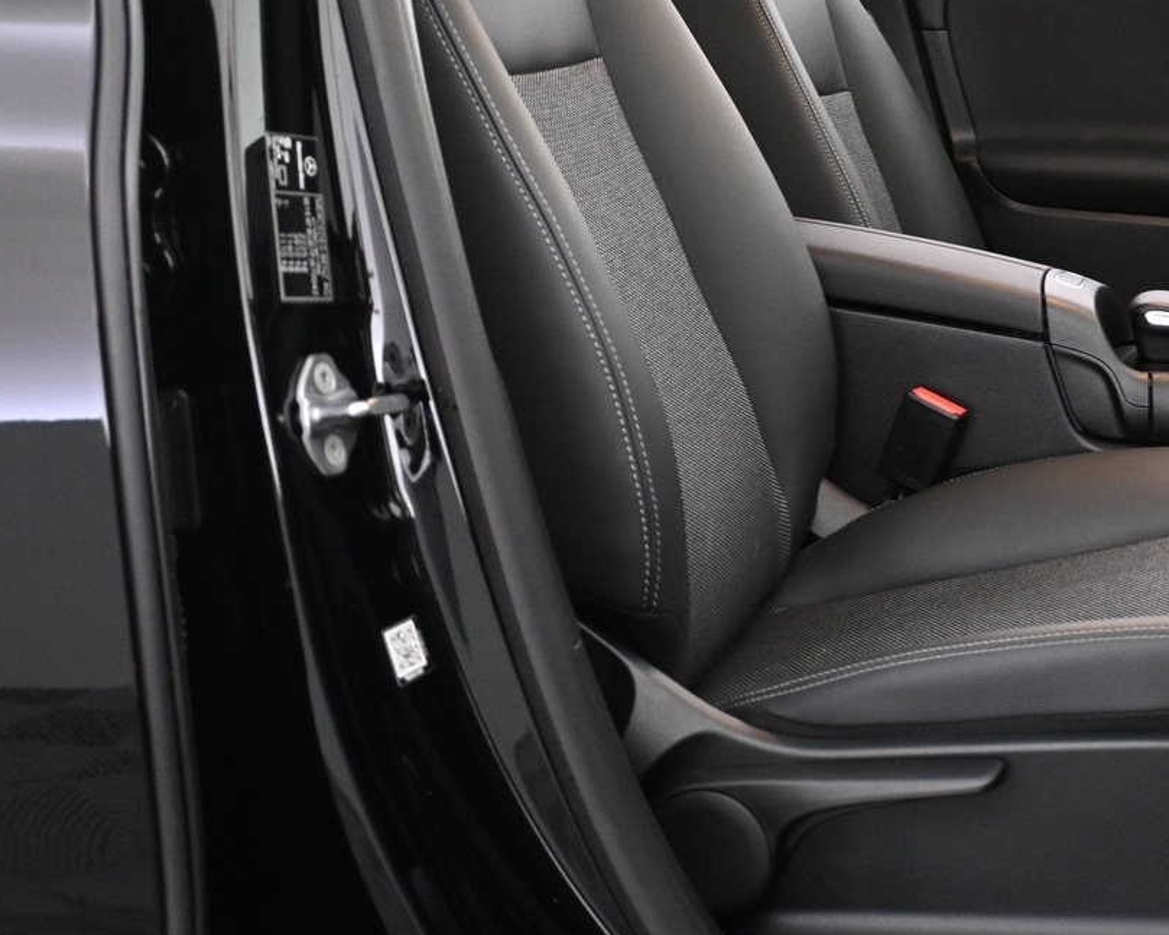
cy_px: 217
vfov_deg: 24.3
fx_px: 2145
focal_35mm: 62
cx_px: 1094
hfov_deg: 29.0
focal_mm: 22
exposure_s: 1/25
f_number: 4
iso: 1600
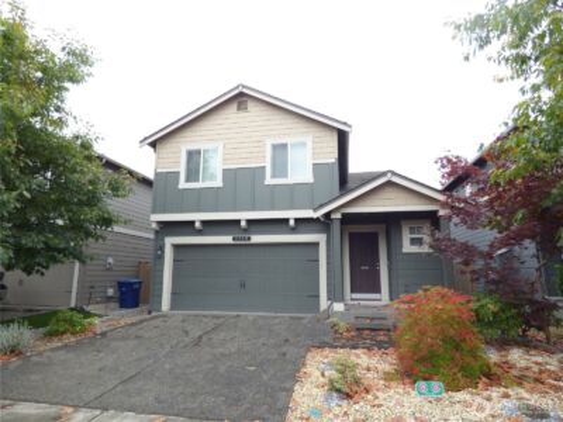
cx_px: 282
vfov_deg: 66.0
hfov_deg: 81.7
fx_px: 325
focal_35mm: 20
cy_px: 211
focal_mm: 3.58
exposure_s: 1/200
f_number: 2.8
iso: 100
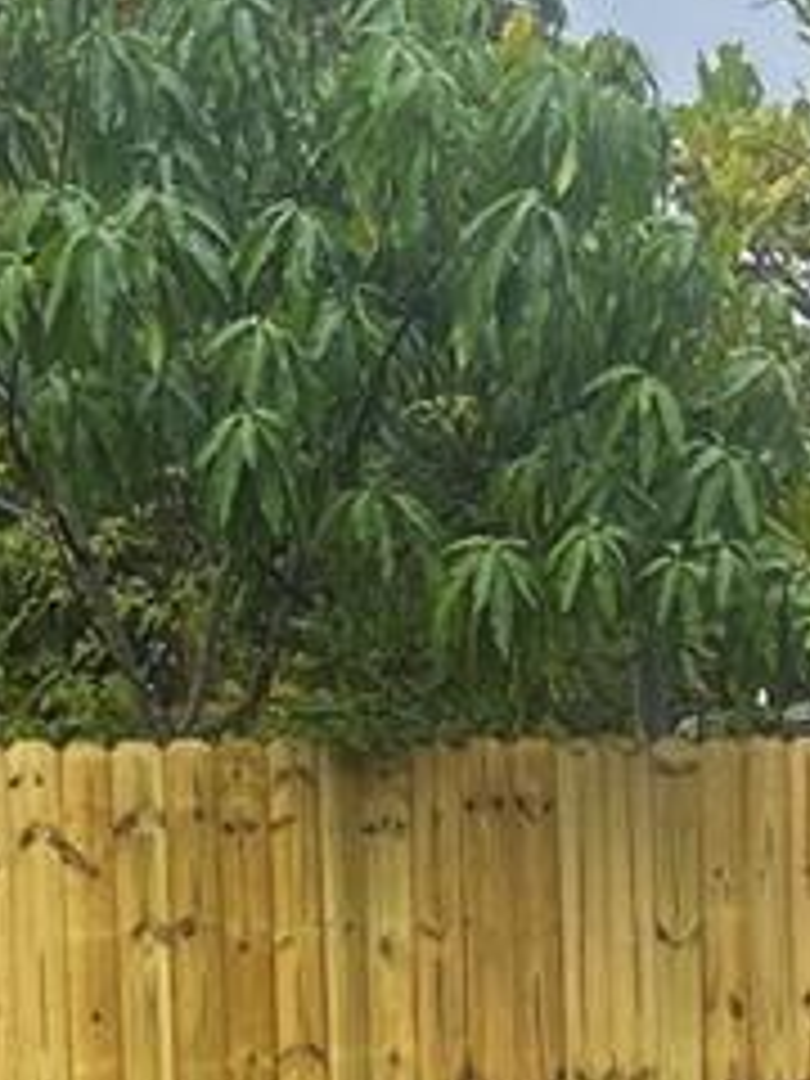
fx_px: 4056
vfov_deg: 14.8
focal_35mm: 130
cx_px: 990
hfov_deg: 11.2
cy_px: 1152
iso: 50
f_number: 1.5
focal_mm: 5.7
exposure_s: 1/1724
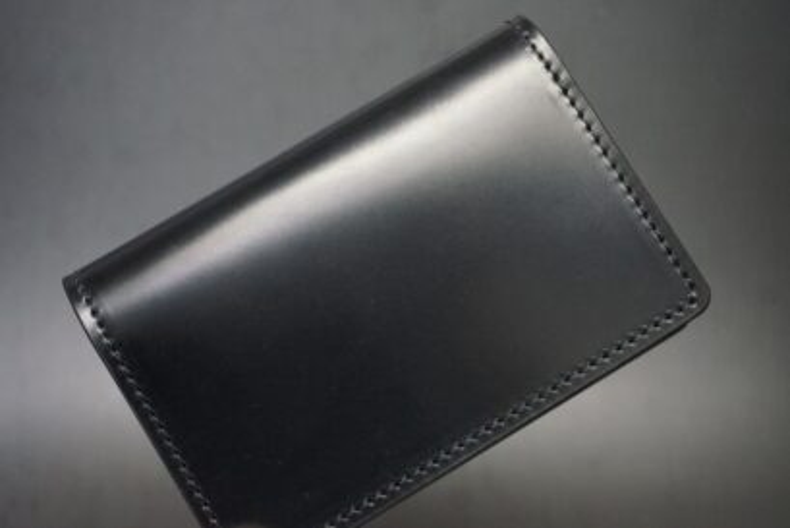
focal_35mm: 56
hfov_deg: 35.9
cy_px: 264
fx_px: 1218
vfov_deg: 24.4
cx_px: 395
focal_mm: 37
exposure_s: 1/80
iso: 3200
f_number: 5.6
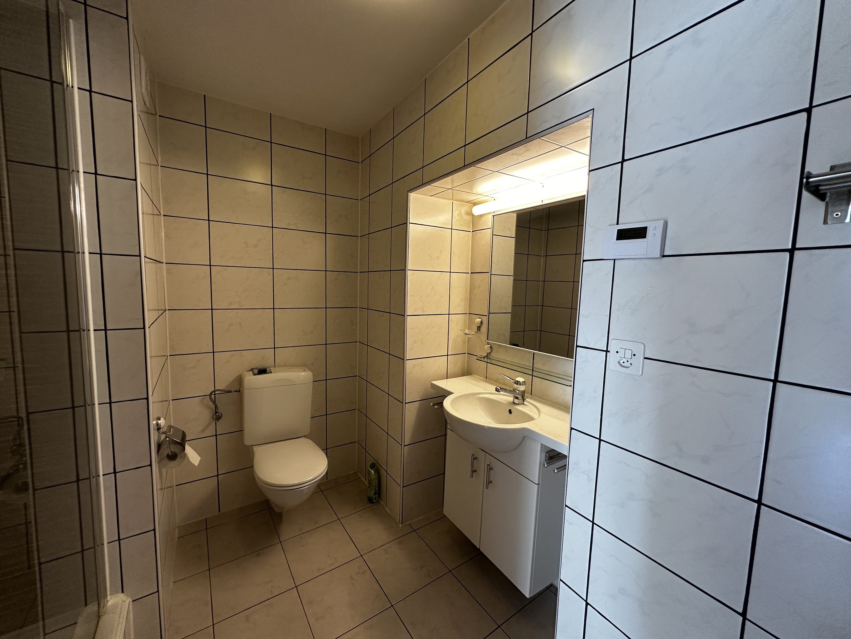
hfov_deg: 102.1
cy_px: 320
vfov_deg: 85.7
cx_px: 426
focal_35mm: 14
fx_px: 344
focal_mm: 2.22
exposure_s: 1/100
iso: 160
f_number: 2.2
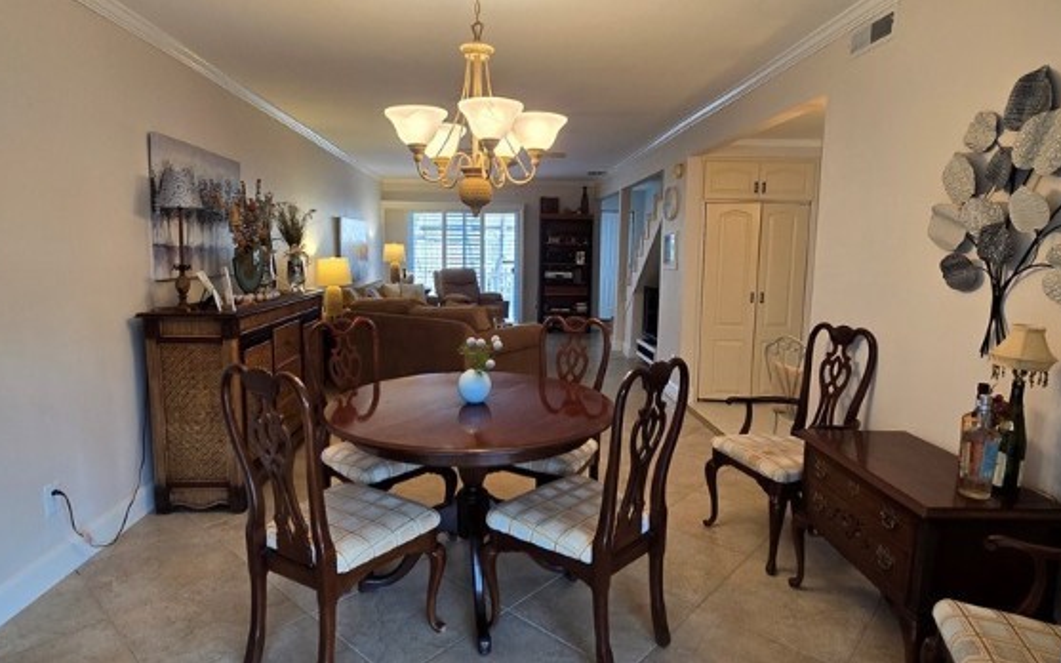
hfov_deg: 88.0
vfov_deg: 62.2
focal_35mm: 19
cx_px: 526
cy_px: 332
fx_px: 549
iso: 64
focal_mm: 2.2
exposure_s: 1/60
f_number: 2.2
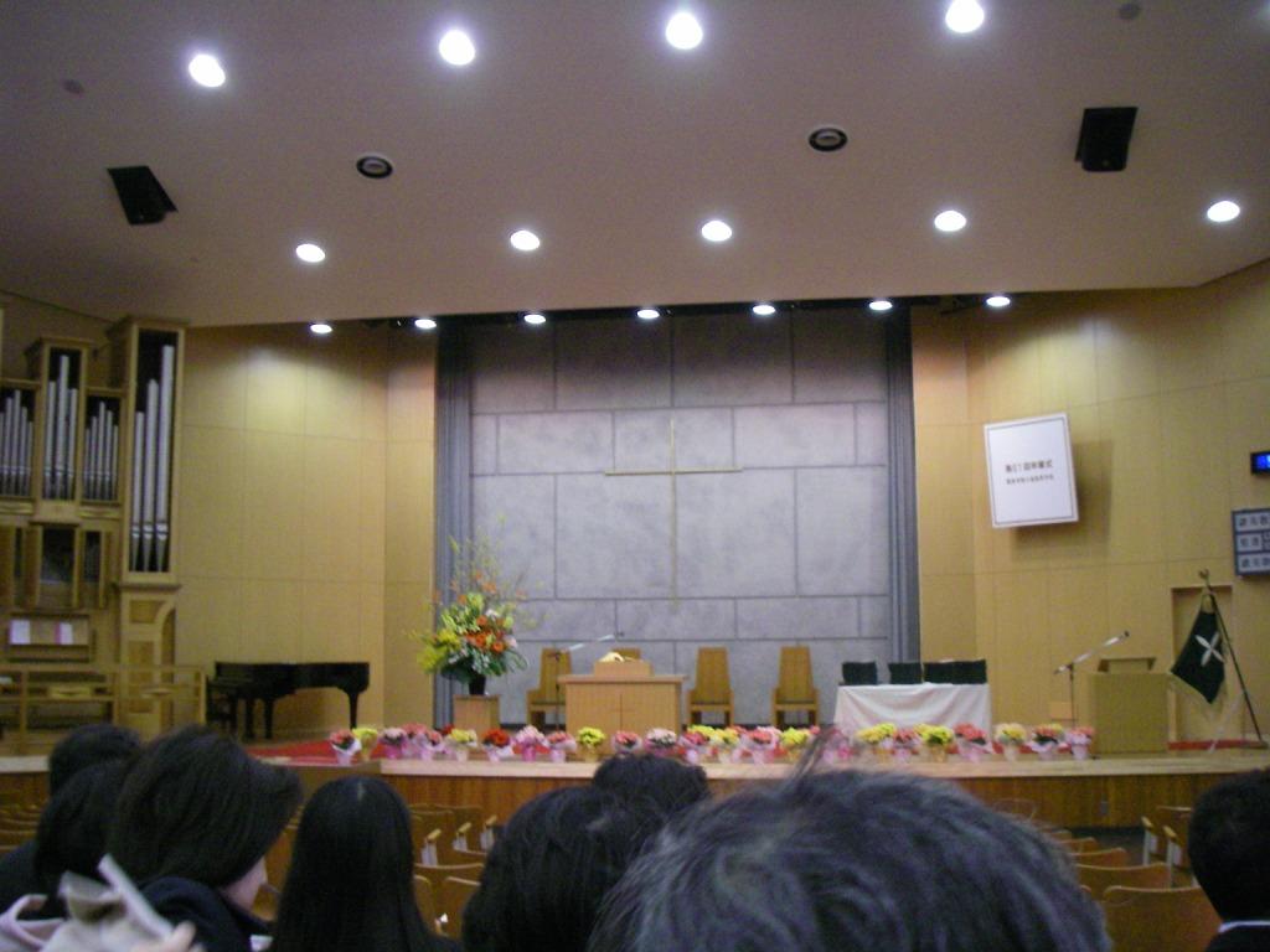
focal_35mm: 38
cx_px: 635
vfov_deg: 37.7
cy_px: 476
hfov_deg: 49.0
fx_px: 1394
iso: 400
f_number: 3.3
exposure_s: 1/40
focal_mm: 6.3
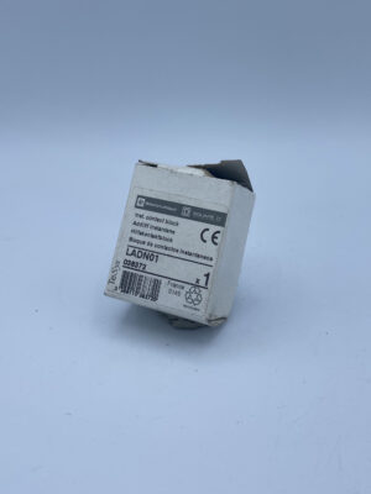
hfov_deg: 53.1
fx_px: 372
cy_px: 247
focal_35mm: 26
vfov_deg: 67.3
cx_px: 186
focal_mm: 4.25
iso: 32
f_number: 1.8
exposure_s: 1/1727
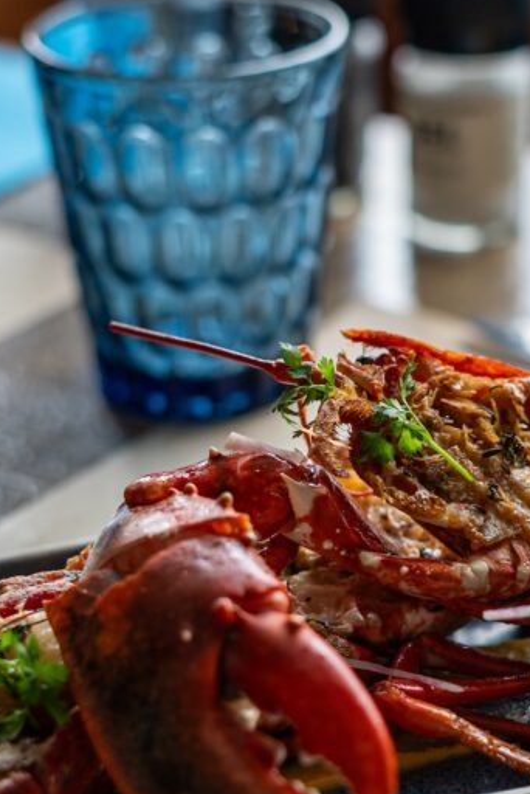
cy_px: 485
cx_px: 444
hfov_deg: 13.6
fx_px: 2205
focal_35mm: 100
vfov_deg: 20.4
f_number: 2.8
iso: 400
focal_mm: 50
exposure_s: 1/50
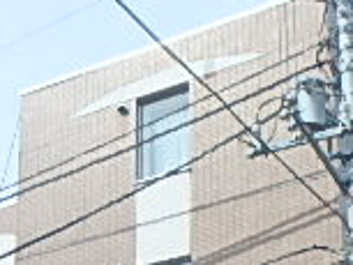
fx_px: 898
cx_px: 196
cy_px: 521
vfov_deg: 14.2
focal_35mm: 88
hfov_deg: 22.2
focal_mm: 3.7
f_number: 3.5
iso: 125
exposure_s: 1/1000
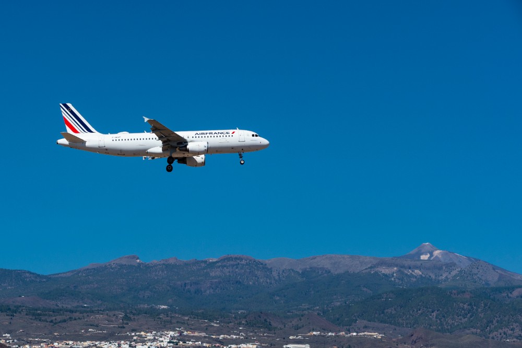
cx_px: 261
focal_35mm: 110
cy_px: 174
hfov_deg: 18.6
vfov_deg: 12.4
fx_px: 1594
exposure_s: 1/1250
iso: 400
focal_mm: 110
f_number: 11
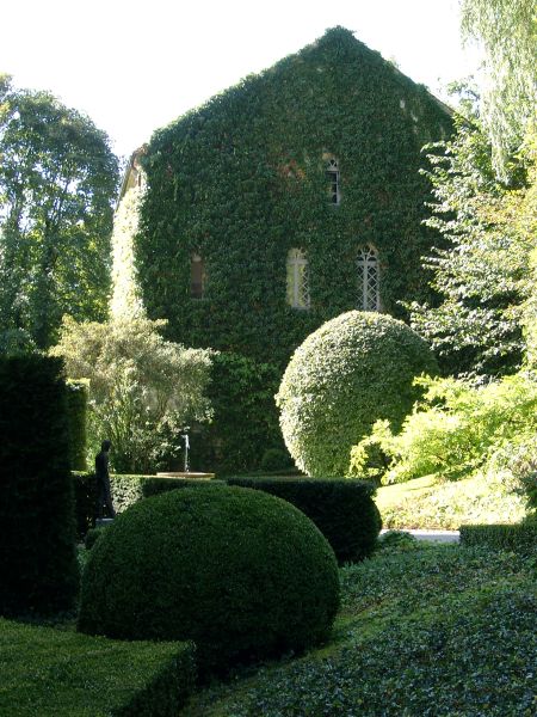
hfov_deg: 20.2
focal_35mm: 73
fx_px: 1510
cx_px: 268
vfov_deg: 26.7
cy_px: 358
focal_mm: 15.12
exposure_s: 1/76.5
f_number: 4
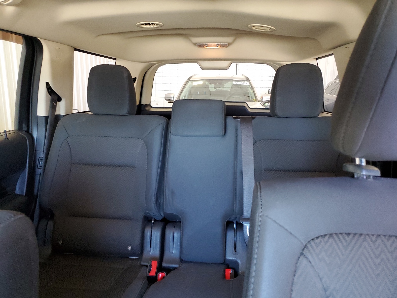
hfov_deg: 67.3
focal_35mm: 26
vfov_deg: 53.1
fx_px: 298
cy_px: 149
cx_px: 198
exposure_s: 1/60.2
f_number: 1.5
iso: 326
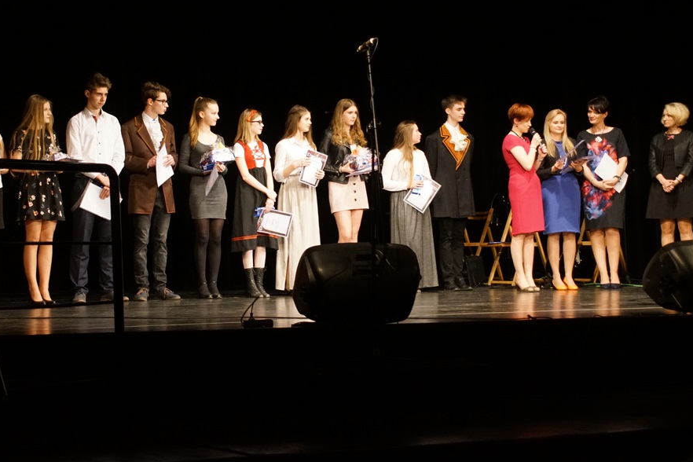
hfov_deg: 26.5
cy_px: 203
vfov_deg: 17.8
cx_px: 326
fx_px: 1474
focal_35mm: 77
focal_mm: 45
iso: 2500
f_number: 4.5
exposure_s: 1/80
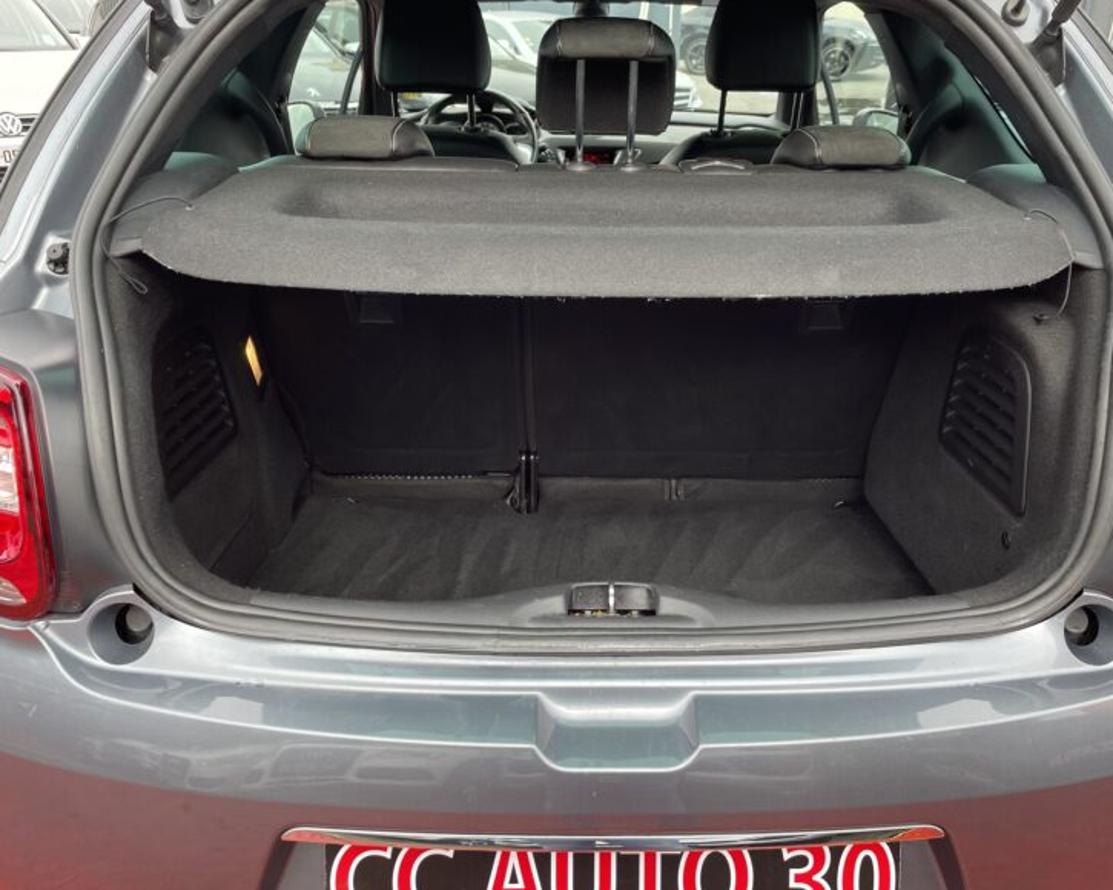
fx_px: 922
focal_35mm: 28
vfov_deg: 51.5
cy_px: 437
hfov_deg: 62.1
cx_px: 602
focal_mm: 4.2
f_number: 1.6
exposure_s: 1/192
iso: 32
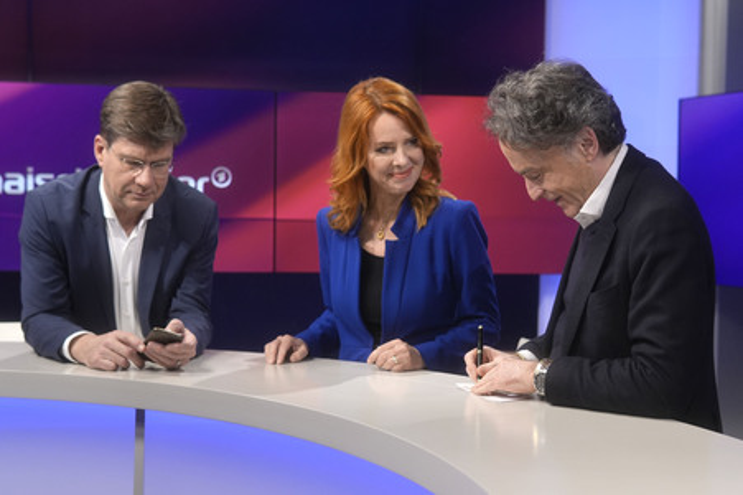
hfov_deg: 43.6
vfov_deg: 29.8
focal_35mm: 45
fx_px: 928
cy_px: 248
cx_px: 372
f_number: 2.5
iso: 640
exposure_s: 1/250
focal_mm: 30
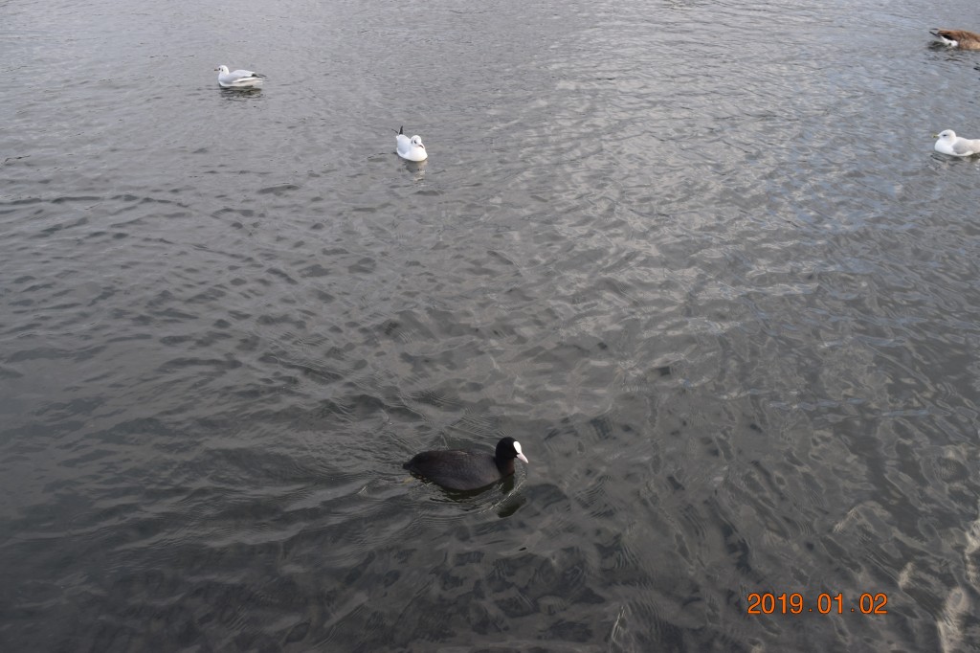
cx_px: 490
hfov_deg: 53.1
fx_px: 980
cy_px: 326
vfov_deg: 36.8
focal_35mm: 36
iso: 400
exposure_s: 1/160
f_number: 6.3
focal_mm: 24
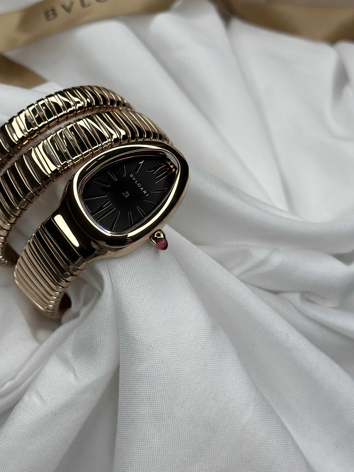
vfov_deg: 30.1
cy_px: 177
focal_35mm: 64
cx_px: 119
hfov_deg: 22.8
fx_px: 873
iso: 80
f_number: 1.78
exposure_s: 1/990
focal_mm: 6.86
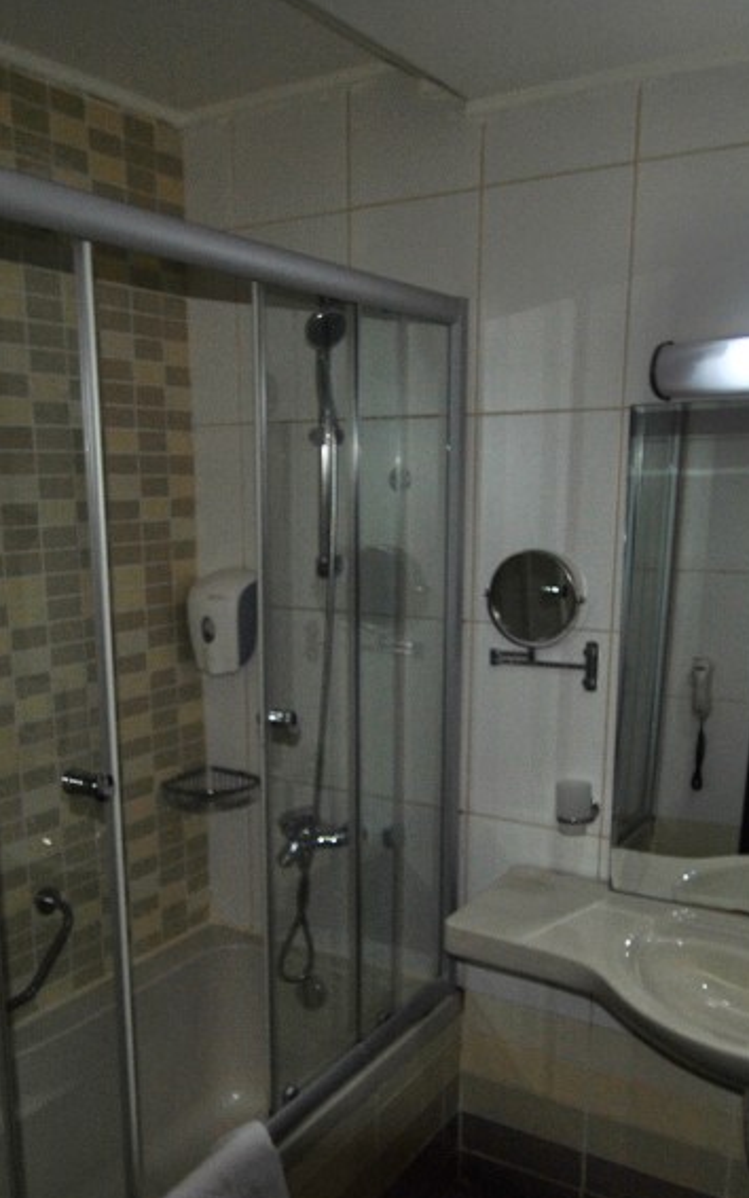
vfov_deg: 60.7
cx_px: 365
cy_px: 722
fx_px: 1012
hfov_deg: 40.6
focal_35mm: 31
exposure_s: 1/60
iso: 200
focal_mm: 10
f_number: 3.5
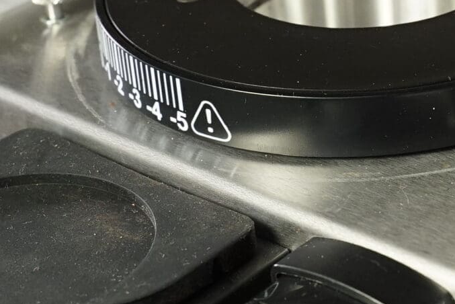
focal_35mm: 121
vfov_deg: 11.3
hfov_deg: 16.5
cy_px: 54
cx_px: 483
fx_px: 1530
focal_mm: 32
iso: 1600
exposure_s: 1/125
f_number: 6.3
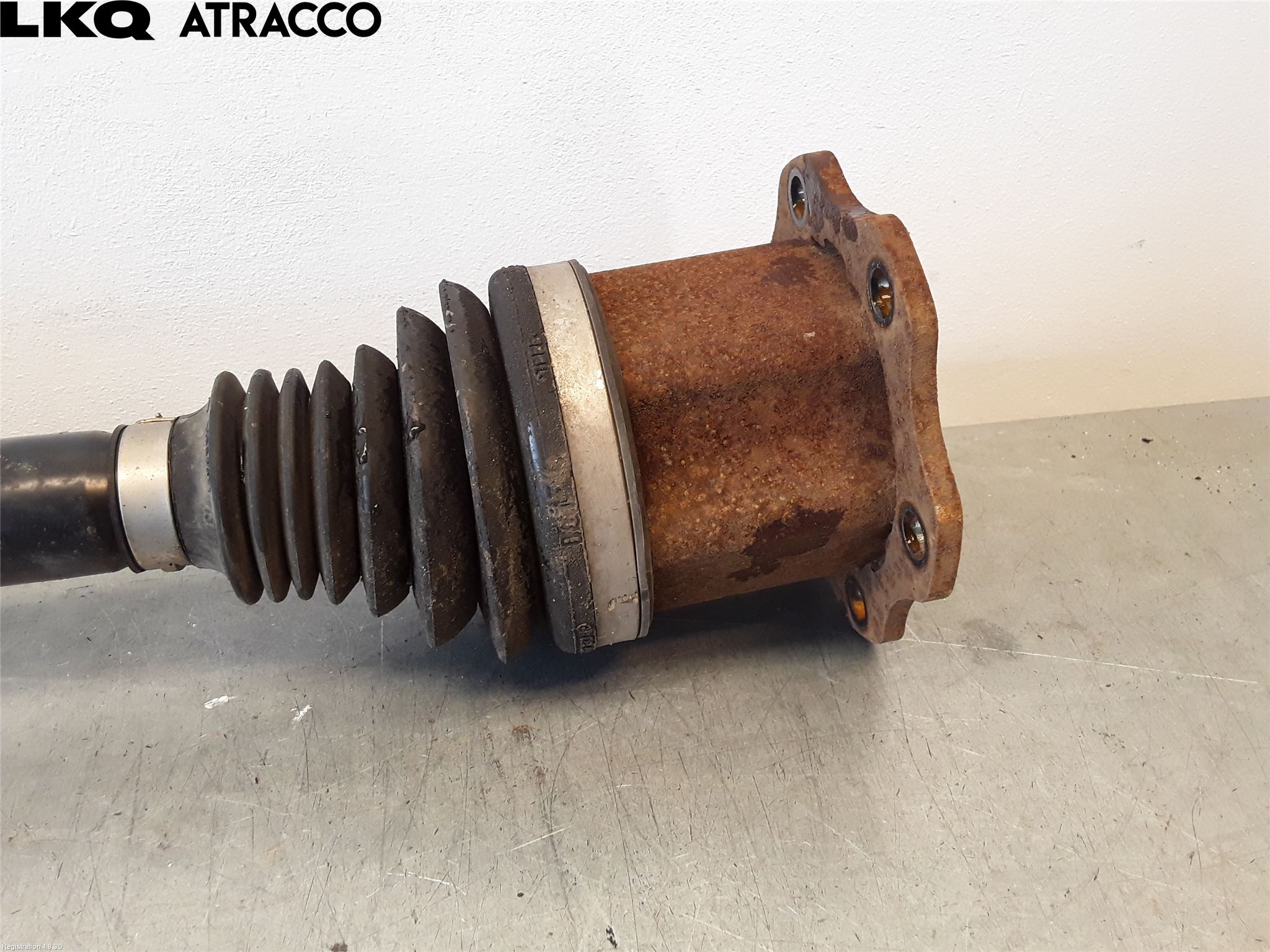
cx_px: 635
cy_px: 476
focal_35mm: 28
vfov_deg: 49.7
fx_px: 1027
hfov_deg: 63.4
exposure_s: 1/100
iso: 64
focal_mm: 2.91
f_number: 1.9
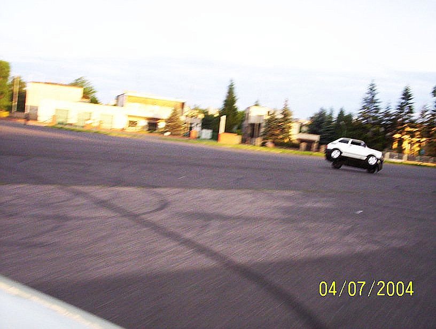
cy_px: 164
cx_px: 218
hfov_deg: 48.9
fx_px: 480
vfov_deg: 37.9
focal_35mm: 38
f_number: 4.5
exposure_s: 1/60
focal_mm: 4.99
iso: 140
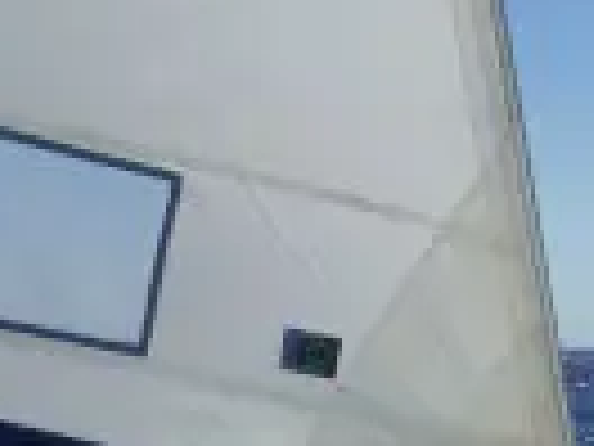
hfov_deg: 12.0
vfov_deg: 10.1
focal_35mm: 146
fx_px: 2505
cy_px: 338
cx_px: 1206
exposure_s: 1/2000
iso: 100
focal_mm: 4.3
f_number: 5
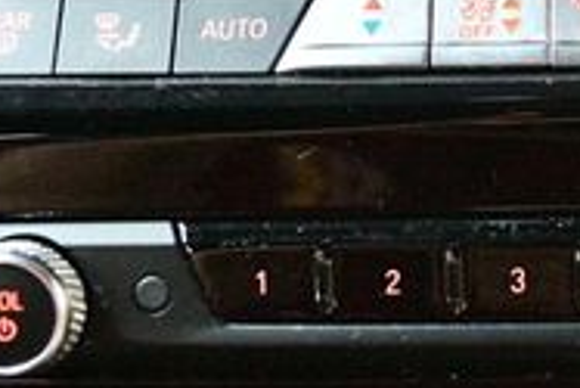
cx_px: 596
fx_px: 1983
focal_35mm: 123
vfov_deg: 11.1
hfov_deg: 16.3
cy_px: 78
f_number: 4
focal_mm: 24
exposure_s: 1/60
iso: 12800
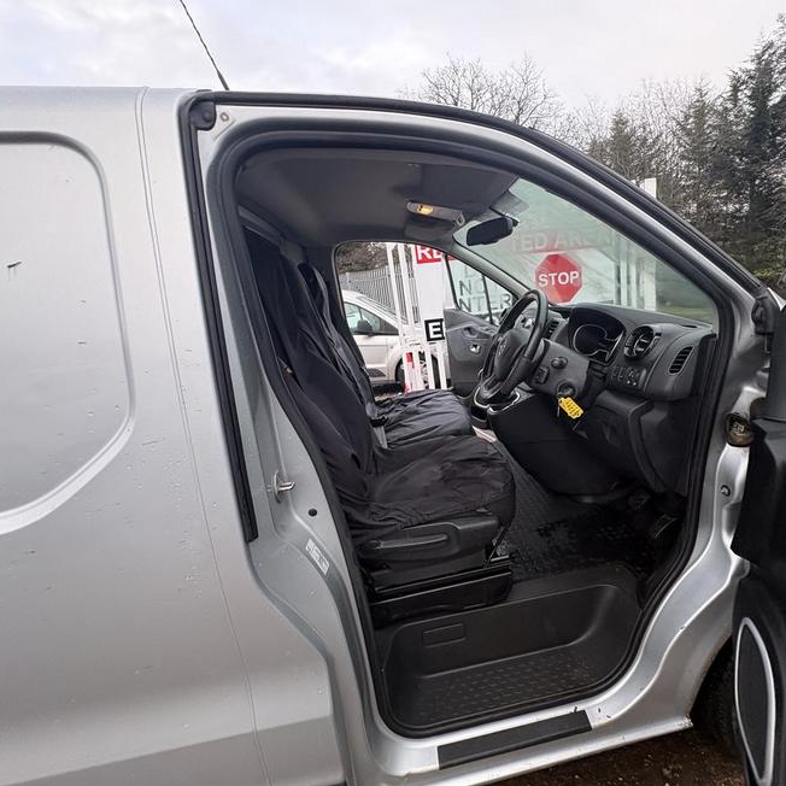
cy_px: 386
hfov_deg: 83.0
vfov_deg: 84.0
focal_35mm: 17
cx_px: 471
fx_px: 437
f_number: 2.2
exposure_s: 1/99
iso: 125
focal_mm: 2.22
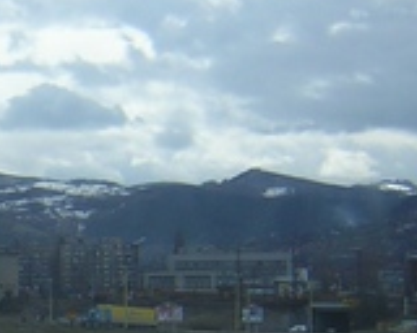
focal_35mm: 110
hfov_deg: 16.3
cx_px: -159
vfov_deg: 13.9
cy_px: 308
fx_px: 1358
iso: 100
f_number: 2.6
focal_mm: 4.7
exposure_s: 1/414
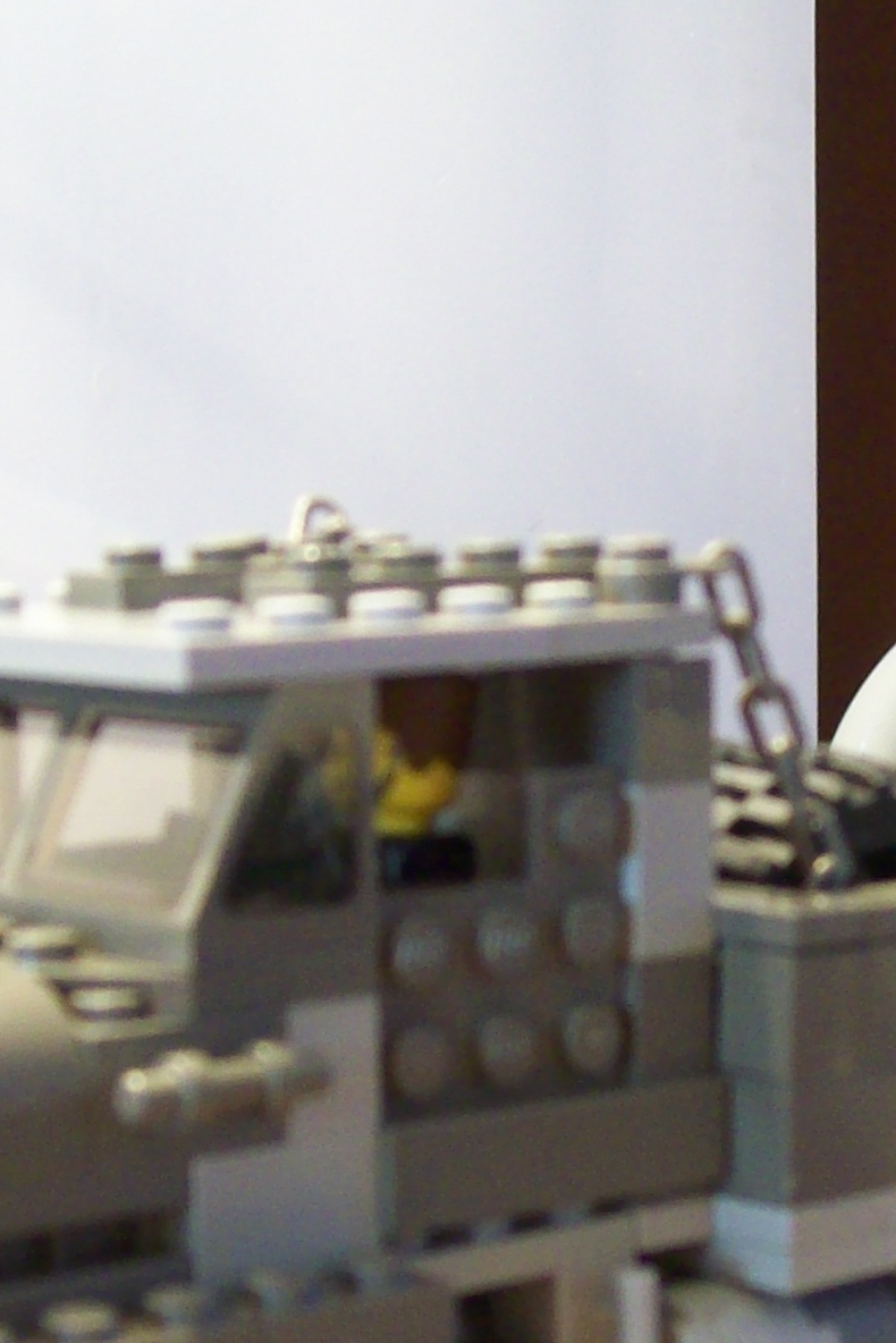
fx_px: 3358
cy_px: 996
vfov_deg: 22.4
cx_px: 656
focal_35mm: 90
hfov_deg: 15.1
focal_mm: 6
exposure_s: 1/8
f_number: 2.7
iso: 177
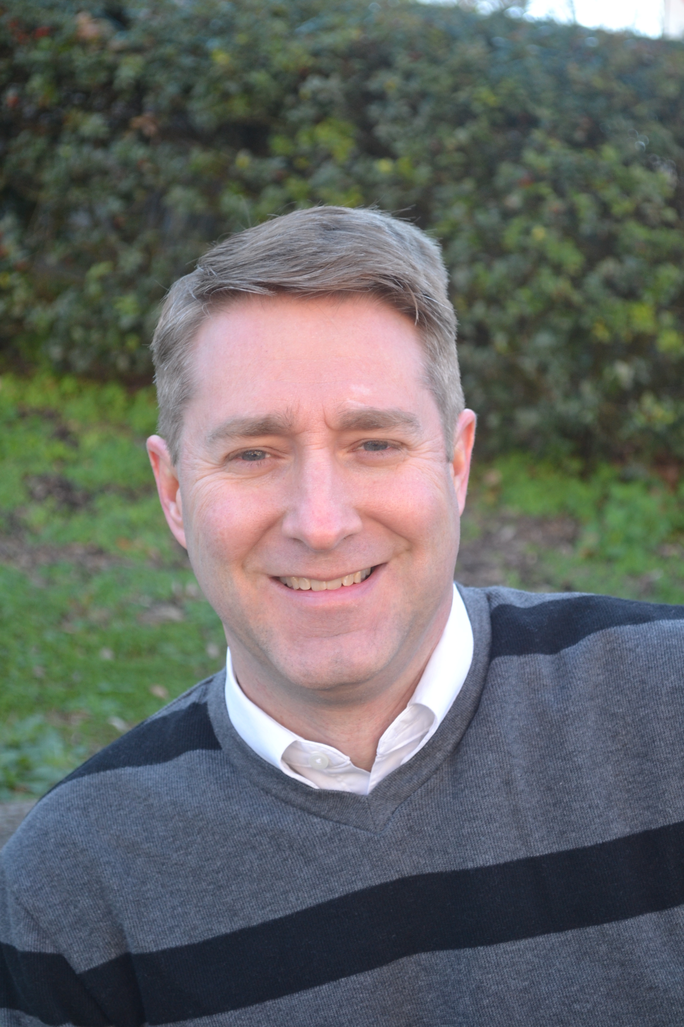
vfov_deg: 26.0
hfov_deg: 17.5
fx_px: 2223
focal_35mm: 78
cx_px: 342
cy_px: 514
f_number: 5.6
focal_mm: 52
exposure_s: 1/100
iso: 400
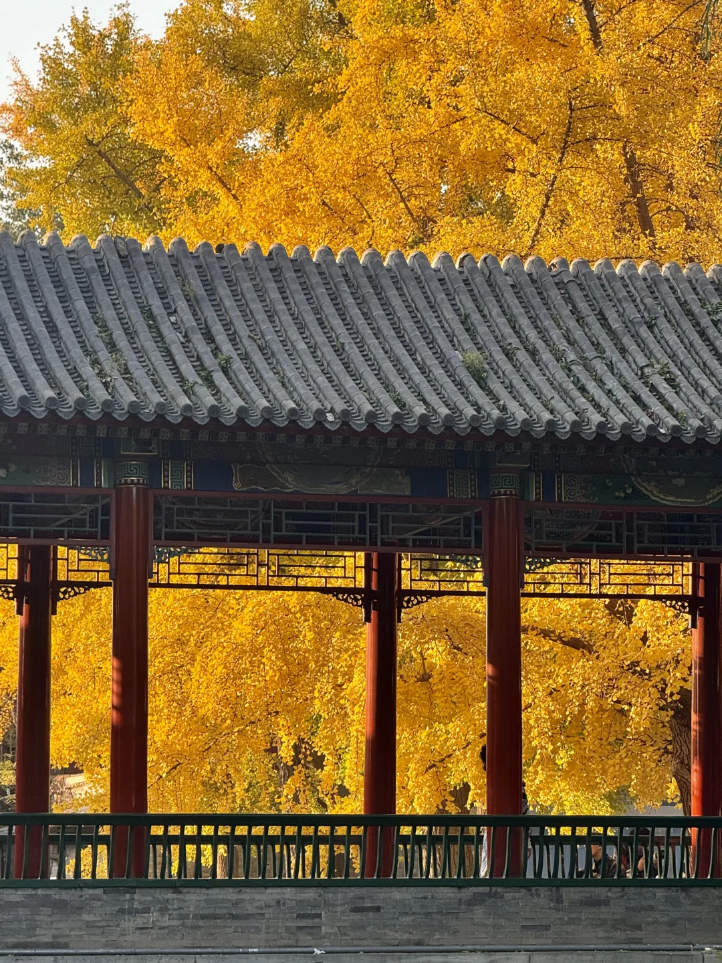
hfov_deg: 12.3
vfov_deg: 16.4
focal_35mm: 120
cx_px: 361
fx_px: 3337
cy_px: 482
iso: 50
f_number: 2.8
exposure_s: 1/216
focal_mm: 15.66
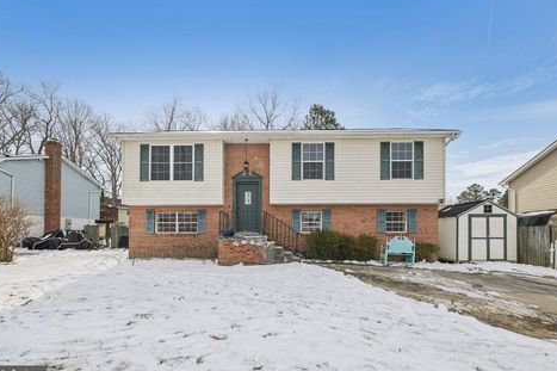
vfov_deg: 77.3
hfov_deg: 100.4
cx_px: 280
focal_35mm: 15
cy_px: 188
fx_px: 232
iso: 100
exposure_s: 1/400
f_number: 8
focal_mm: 14
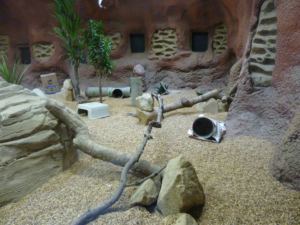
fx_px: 217
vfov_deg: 54.9
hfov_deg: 69.4
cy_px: 112
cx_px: 150
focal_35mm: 25
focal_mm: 4.1
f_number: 3.3
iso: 400
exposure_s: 1/20
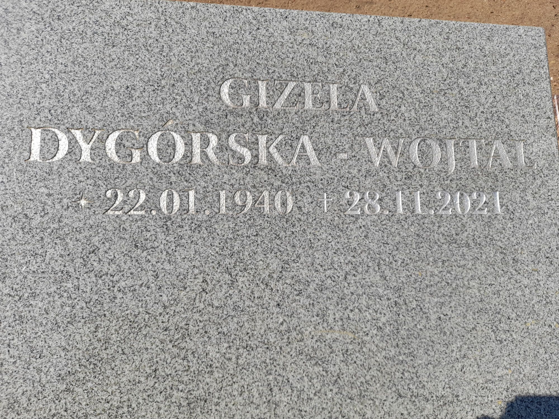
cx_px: 280
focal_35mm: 25
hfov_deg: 69.4
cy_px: 210
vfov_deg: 54.9
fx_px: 404
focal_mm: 4.6
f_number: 2
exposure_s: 1/1081
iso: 20
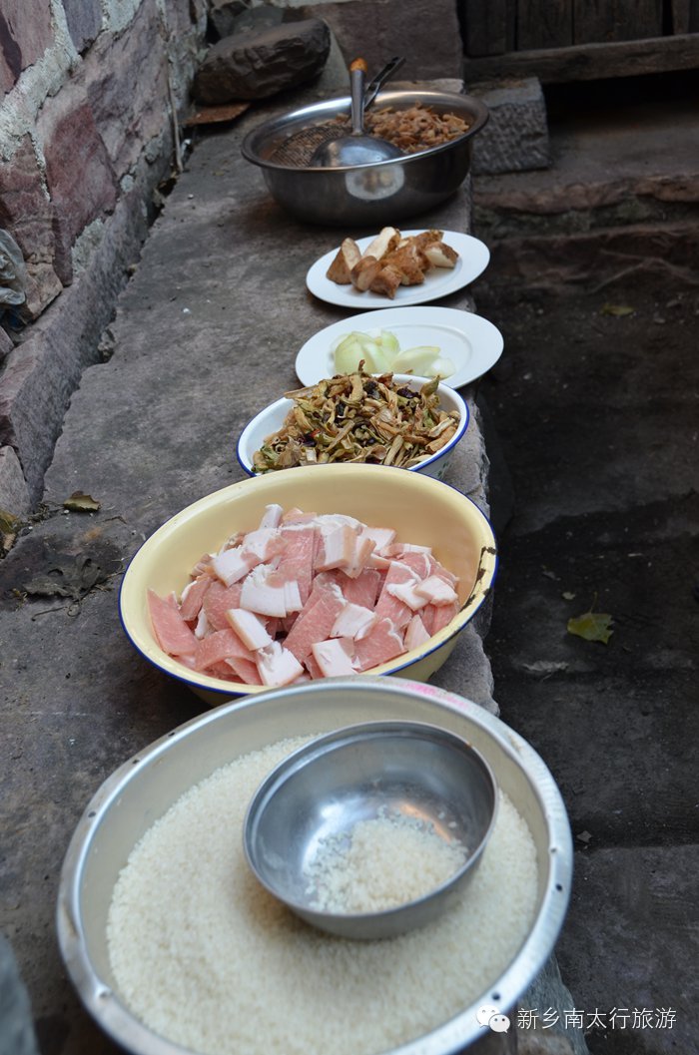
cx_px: 350
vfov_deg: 41.2
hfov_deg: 28.0
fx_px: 1404
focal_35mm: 48
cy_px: 528
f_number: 5.6
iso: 280
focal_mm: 32
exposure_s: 1/125
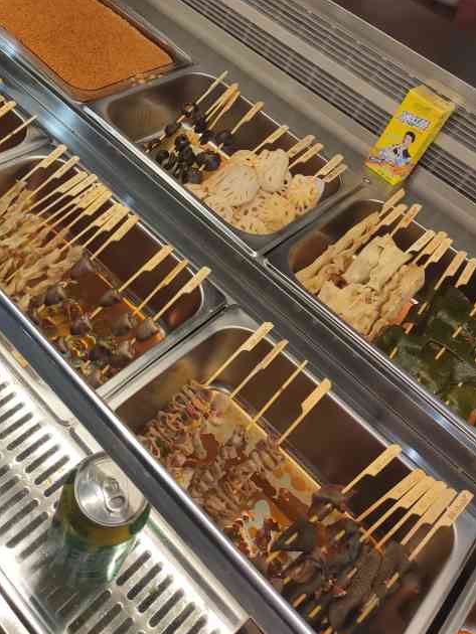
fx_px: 733
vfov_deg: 45.8
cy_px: 194
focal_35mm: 40
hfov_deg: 35.3
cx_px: 126
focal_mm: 4.75
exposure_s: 1/100
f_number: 1.75
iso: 234
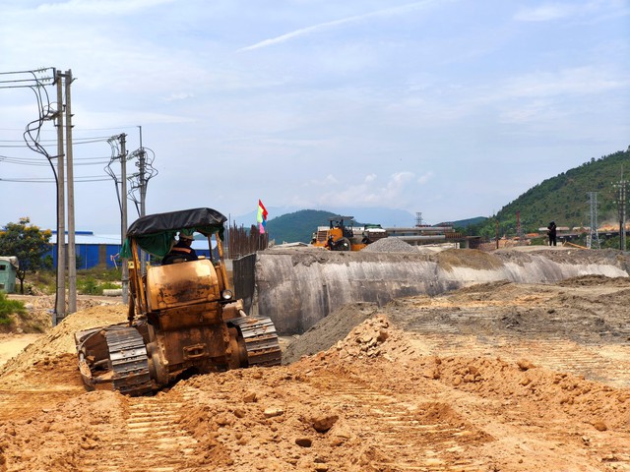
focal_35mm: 50
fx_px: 910
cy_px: 236
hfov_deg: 38.2
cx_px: 315
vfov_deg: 29.1
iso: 50
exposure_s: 1/768
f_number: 1.9
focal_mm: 7.1
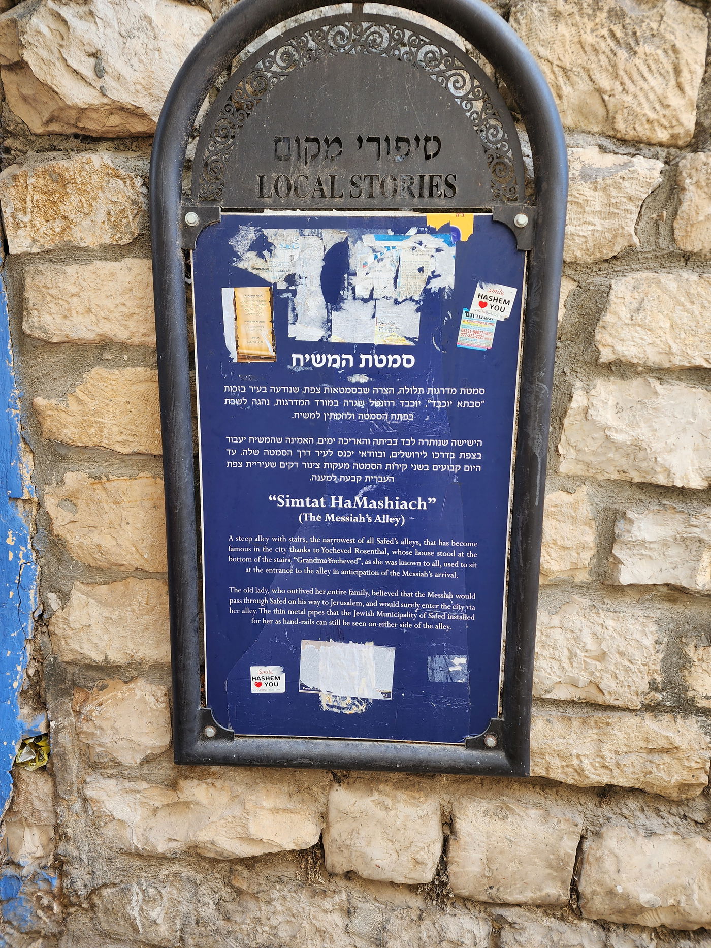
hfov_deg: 58.9
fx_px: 630
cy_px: 474
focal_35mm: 23
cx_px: 356
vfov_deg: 73.9
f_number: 1.8
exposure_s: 1/100
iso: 50
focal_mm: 6.4
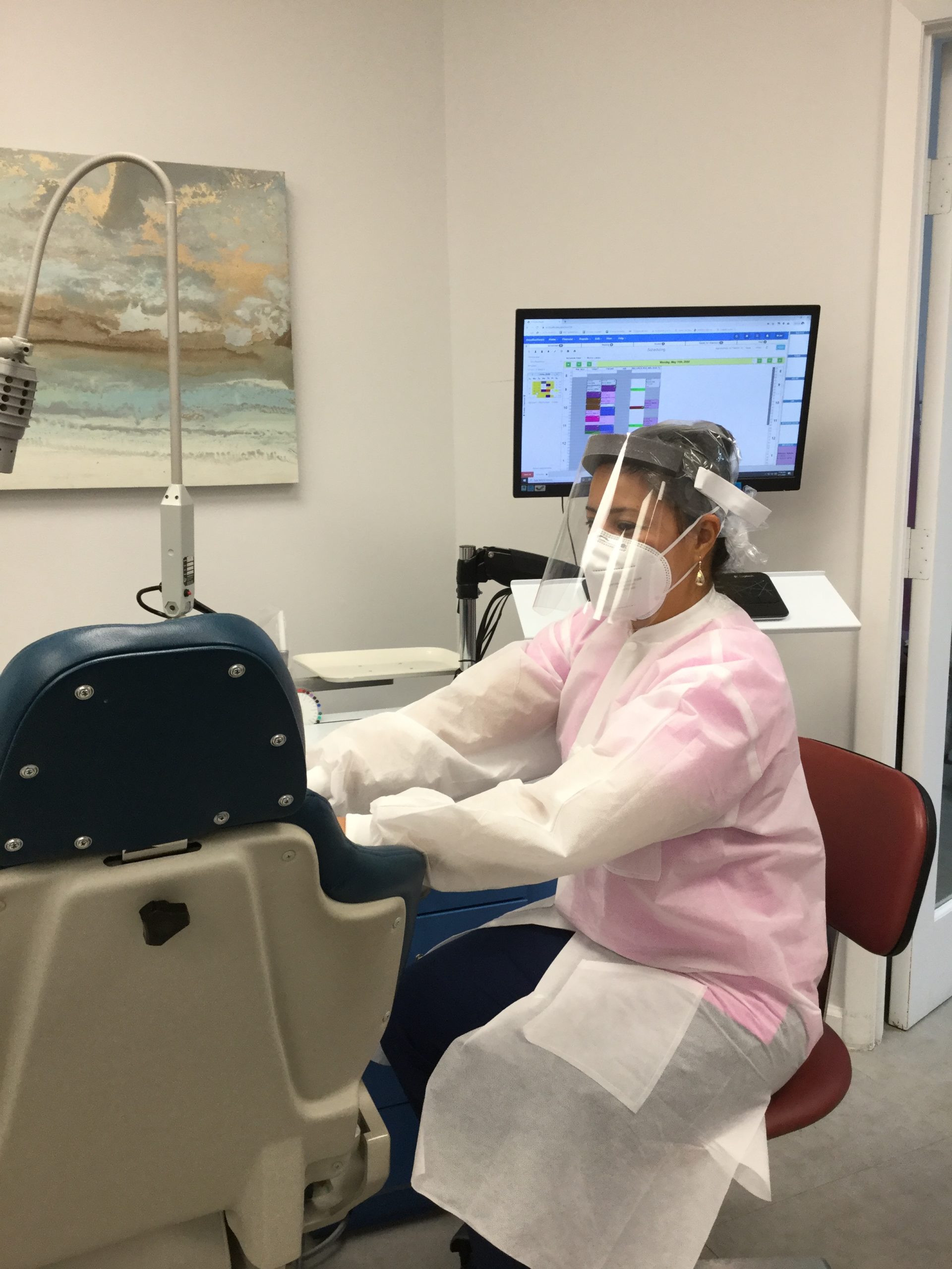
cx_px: 476
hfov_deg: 45.4
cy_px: 634
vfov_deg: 58.4
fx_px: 1137
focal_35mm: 31
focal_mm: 3.3
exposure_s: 1/30
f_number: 2.4
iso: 25
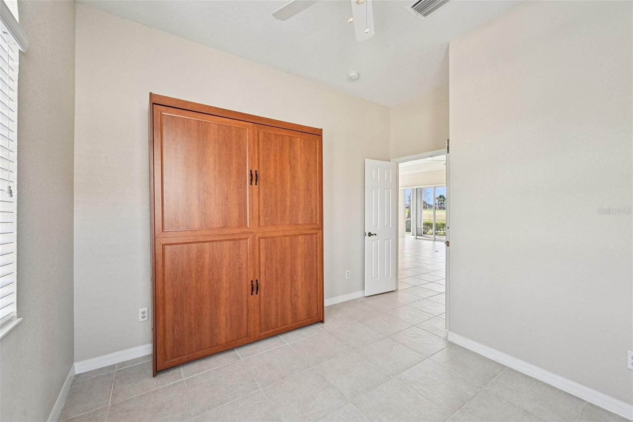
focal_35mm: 14
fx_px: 246
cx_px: 316
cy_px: 211
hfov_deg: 104.3
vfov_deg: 81.2
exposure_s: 1/30
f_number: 8
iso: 400
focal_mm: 14
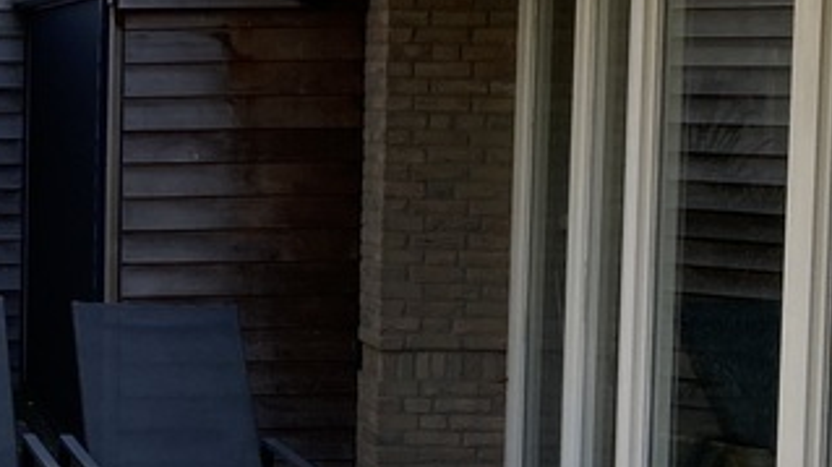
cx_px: -243
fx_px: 2161
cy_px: 250
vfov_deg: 12.3
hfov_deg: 20.0
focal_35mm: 98
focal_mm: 3.99
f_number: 1.8
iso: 20
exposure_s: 1/1043
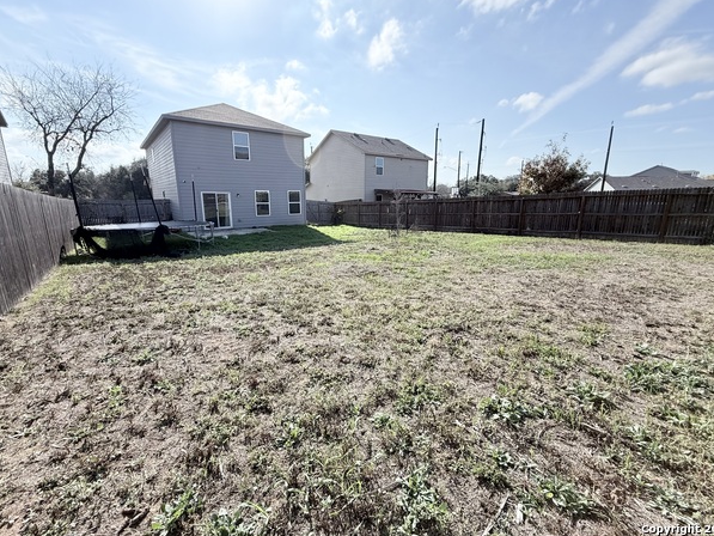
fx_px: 309
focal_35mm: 15
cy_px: 263
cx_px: 354
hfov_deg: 98.2
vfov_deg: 81.8
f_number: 2.2
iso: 64
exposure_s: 1/1399
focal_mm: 2.22
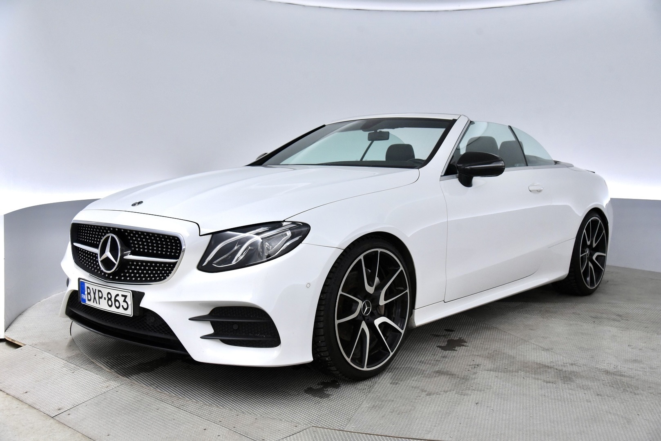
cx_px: 330
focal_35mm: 35
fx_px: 643
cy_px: 220
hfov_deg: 54.4
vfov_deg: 37.9
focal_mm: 35
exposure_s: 1/200
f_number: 5.6
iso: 4000
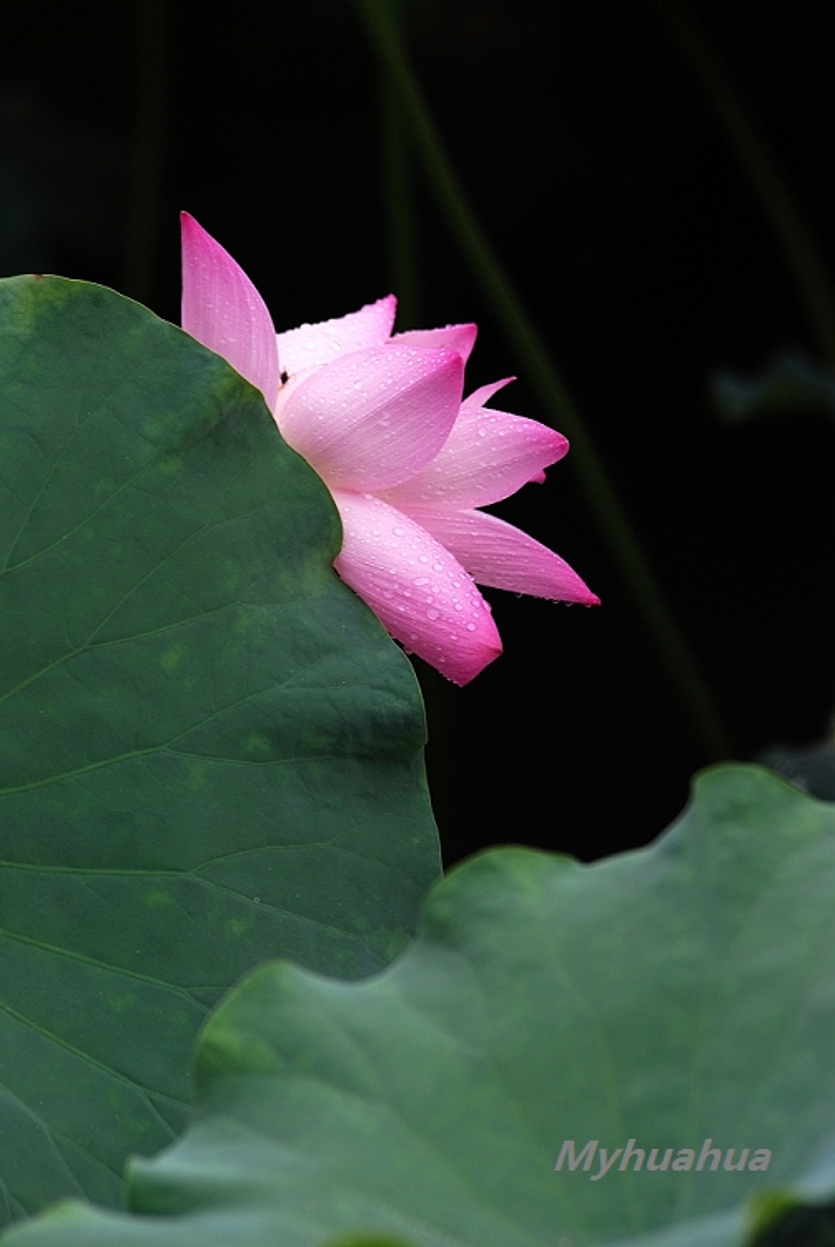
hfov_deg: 4.6
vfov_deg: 6.9
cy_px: 624
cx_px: 418
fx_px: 10408
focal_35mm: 300
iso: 100
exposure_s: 1/30
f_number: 4
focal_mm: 200
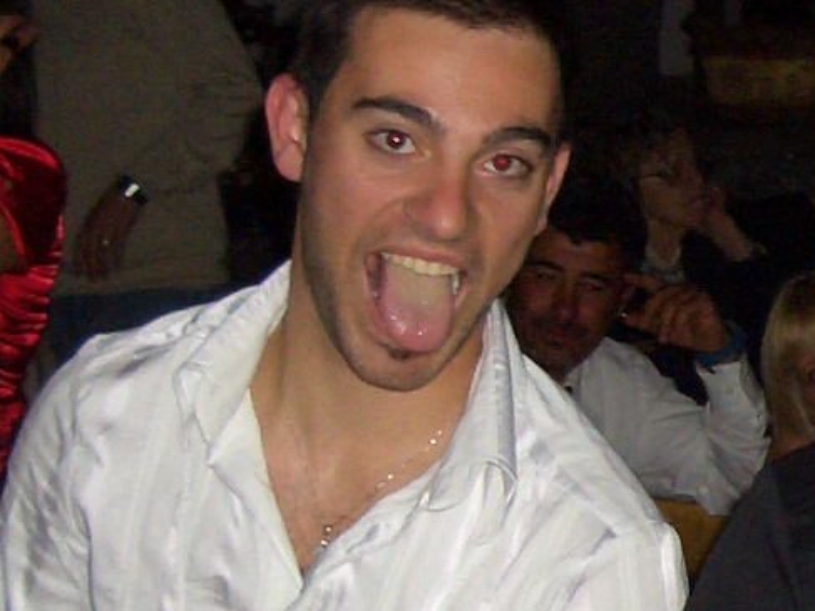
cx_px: 428
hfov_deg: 41.2
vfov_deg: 31.3
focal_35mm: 46
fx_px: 1083
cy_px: 214
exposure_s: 1/60
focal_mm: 5.8
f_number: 2.6
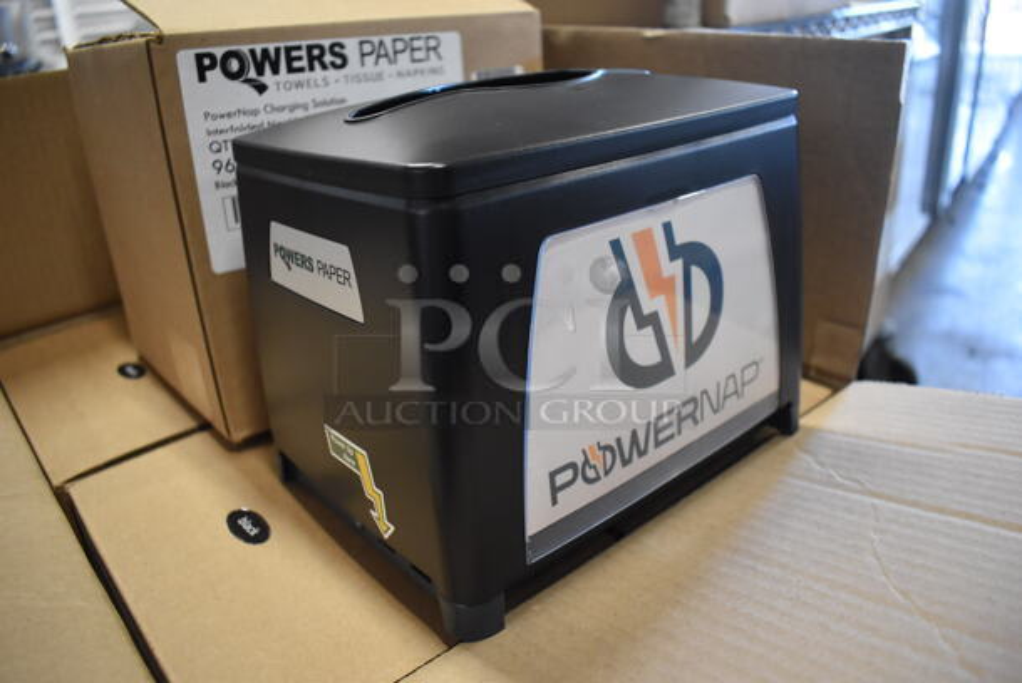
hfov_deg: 67.3
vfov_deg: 48.0
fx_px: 767
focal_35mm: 27
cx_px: 511
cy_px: 342
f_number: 4
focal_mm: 18
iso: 2500
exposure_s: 1/60
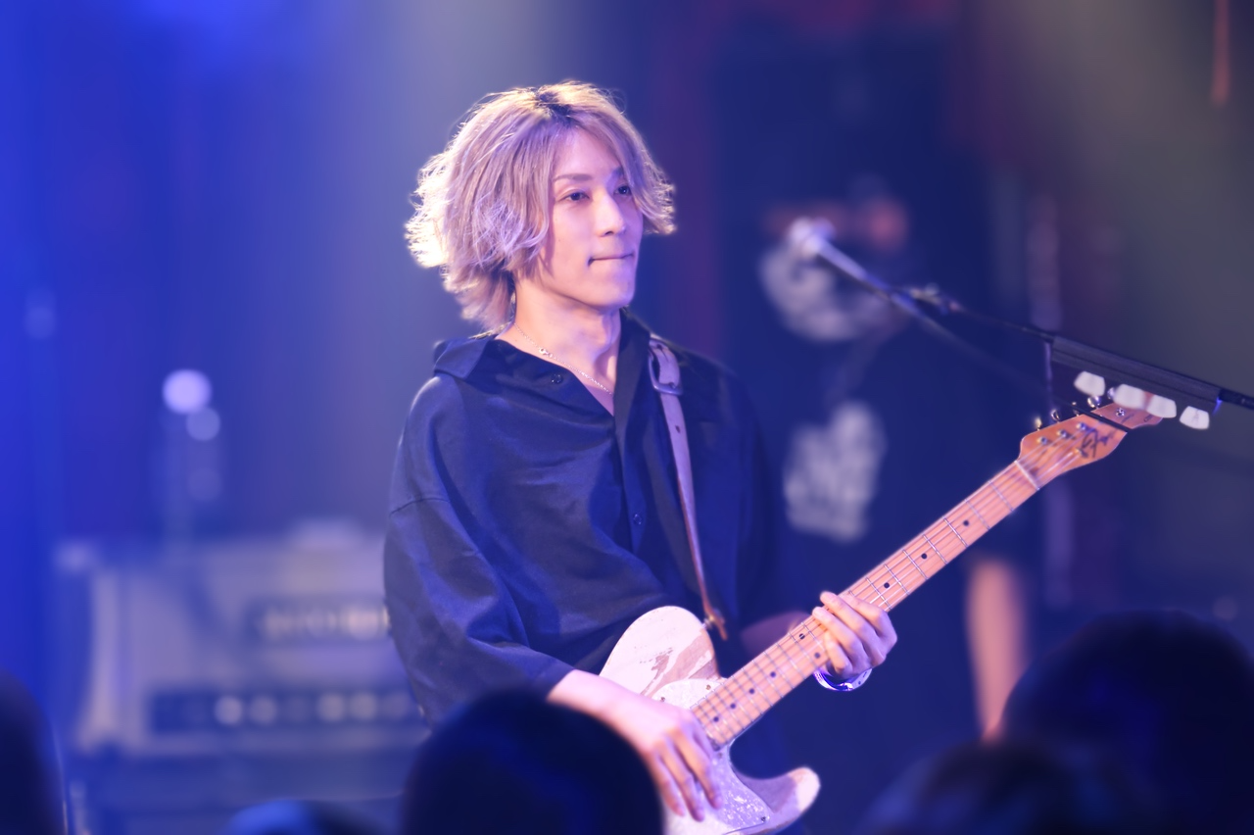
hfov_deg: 10.3
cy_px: 418
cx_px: 627
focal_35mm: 200
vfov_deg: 6.9
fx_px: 6963
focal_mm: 200
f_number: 3.5
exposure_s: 1/400
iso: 6400
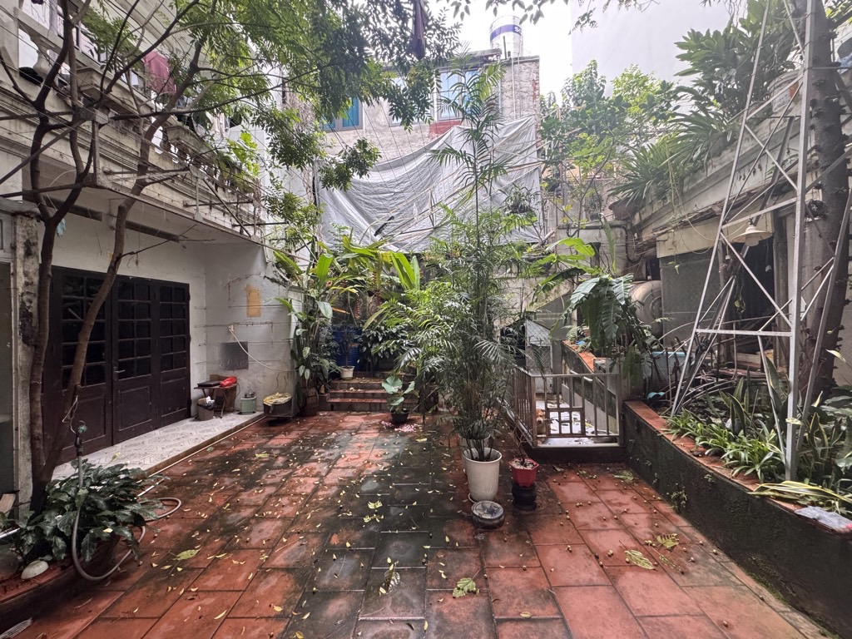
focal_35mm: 14
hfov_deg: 102.1
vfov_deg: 85.7
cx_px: 426
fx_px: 345
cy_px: 320
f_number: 2.2
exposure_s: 1/89
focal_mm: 2.22
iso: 320
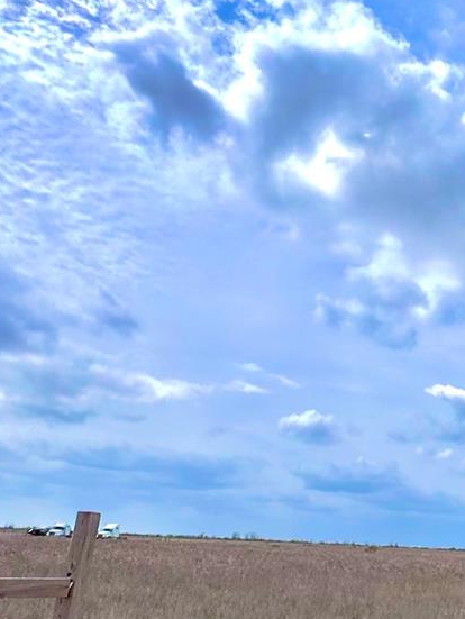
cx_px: 441
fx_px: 698
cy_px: 309
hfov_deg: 34.3
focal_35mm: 39
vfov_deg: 47.8
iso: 40
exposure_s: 1/7299
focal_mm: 2.22
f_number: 2.2
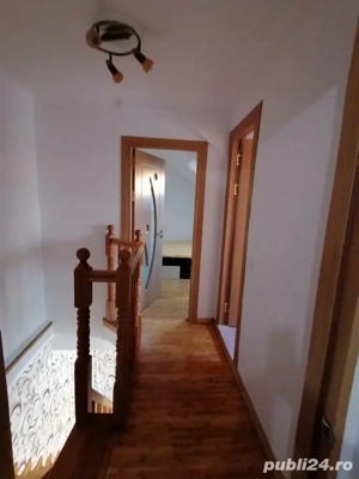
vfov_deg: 91.0
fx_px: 235
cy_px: 240
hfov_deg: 74.7
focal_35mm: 17
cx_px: 180
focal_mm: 1.78
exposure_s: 1/20
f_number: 2.4
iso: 640
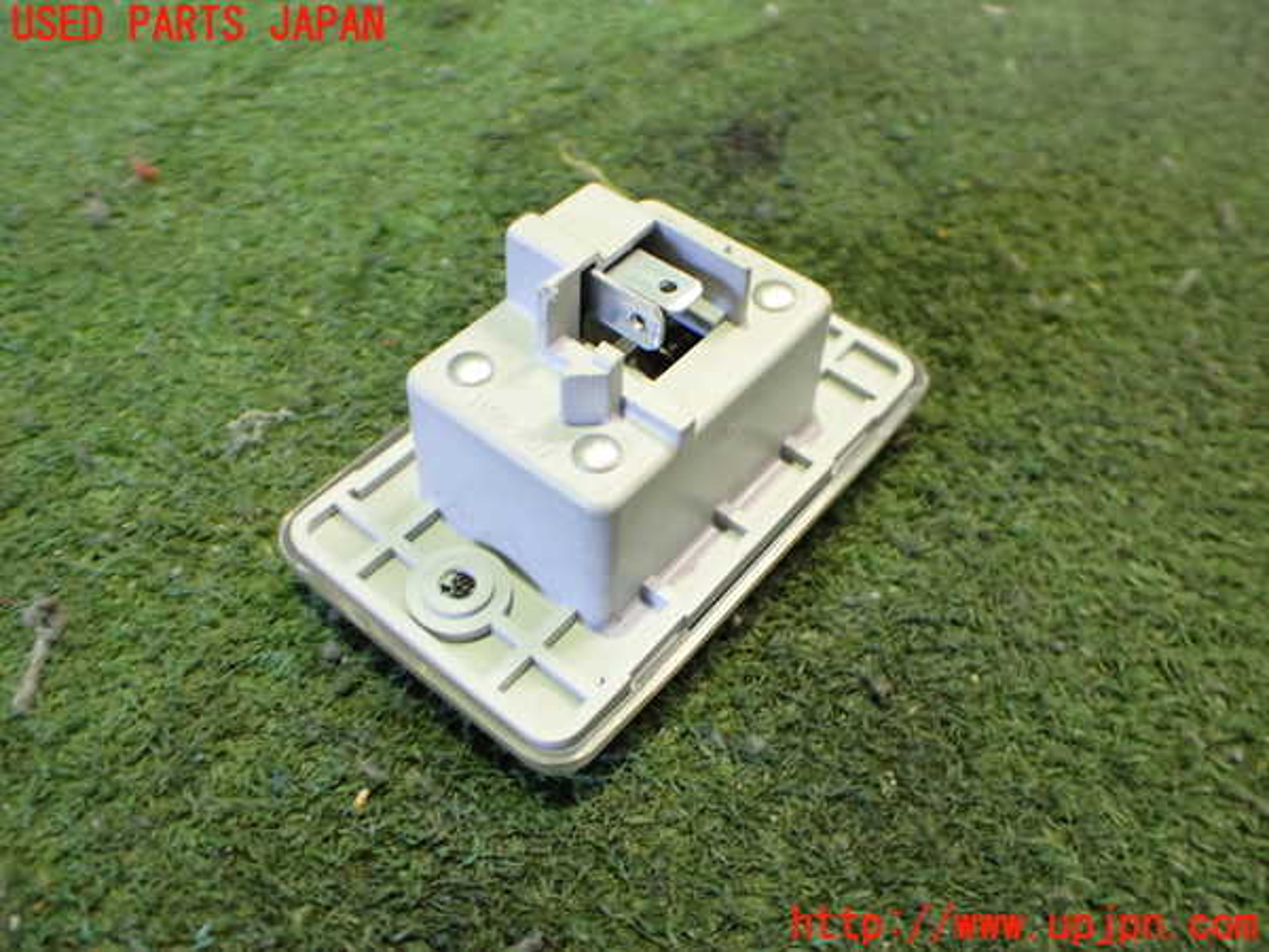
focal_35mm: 30
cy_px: 476
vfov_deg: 46.8
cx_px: 634
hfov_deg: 60.0
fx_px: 1100
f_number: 2.3
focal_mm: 5.4
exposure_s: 1/30
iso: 800
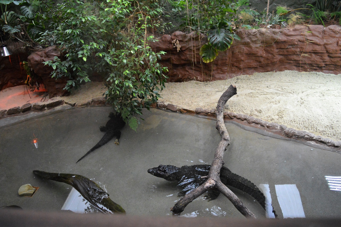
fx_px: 256
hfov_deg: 67.4
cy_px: 114
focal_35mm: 27
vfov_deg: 47.9
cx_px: 170
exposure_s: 1/320
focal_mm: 18
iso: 3200
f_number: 3.5
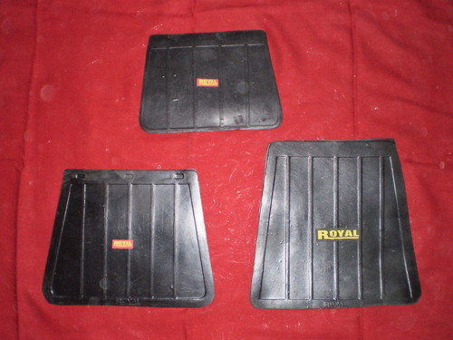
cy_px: 170
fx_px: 471
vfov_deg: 39.7
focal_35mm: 36
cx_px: 226
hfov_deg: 51.4
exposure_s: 1/30
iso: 125
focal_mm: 6.3
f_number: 3.1
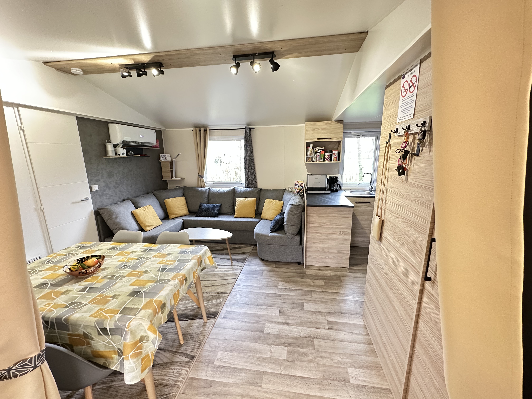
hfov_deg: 102.1
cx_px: 266
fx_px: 215
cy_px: 200
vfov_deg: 85.7
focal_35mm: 14
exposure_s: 1/50
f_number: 2.2
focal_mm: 2.22
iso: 500
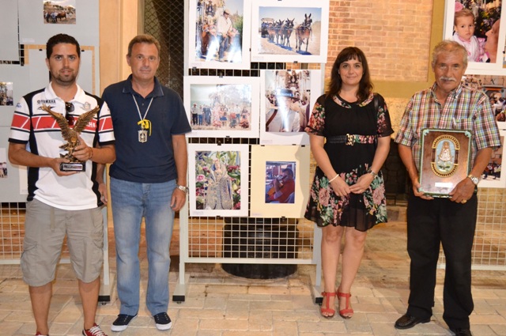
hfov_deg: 55.2
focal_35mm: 34
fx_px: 484
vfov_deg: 38.3
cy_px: 168
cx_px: 253
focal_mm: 23
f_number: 3.8
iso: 2800
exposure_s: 1/60
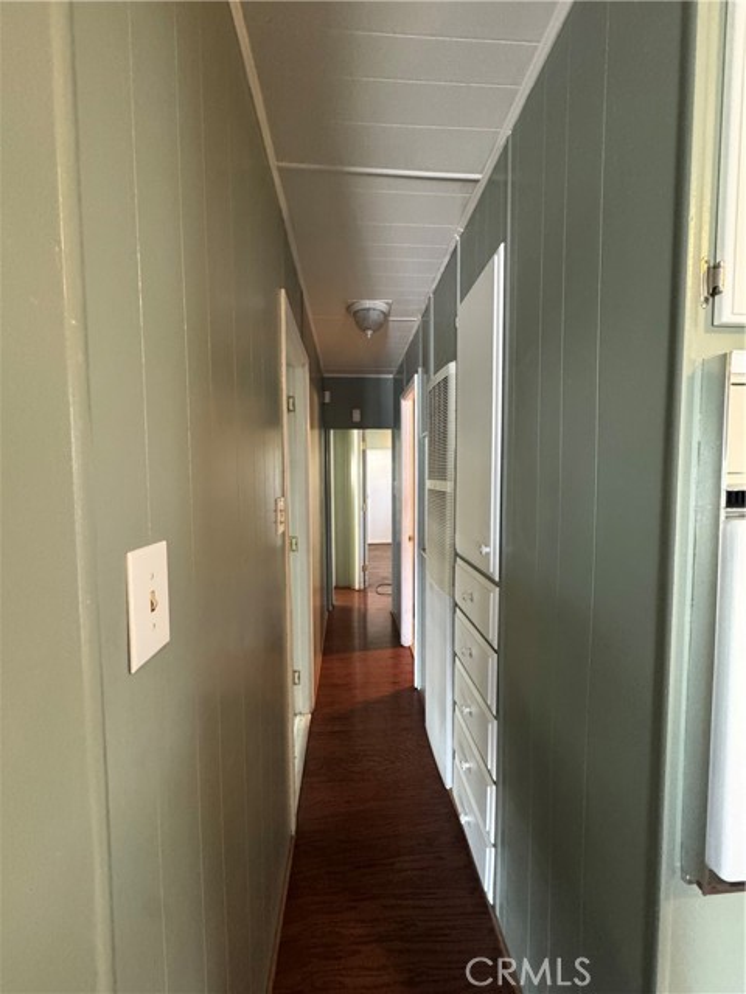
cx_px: 373
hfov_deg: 85.7
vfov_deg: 102.1
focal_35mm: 14
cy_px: 497
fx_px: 402
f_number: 2.2
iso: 640
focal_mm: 2.22
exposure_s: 1/60
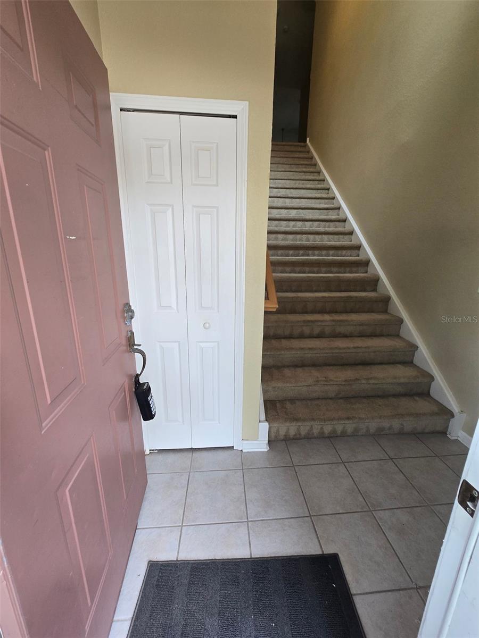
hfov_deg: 89.9
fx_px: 240
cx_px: 240
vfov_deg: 106.2
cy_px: 319
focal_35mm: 13
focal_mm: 2.2
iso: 80
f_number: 2.2
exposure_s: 1/60
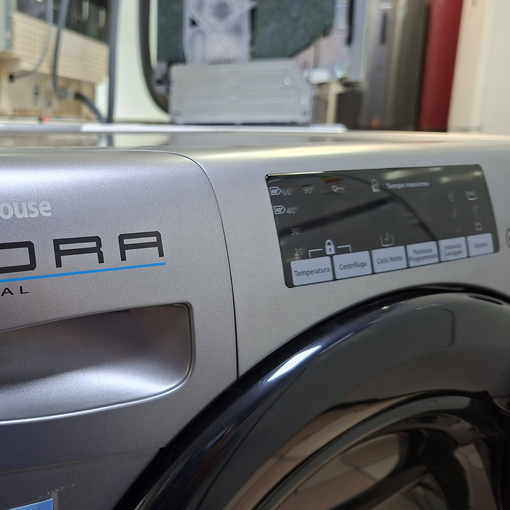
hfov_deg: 50.5
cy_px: 250
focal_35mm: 31
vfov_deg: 52.5
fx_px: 517
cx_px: 131
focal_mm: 5.54
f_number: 1.8
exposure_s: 1/50
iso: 320
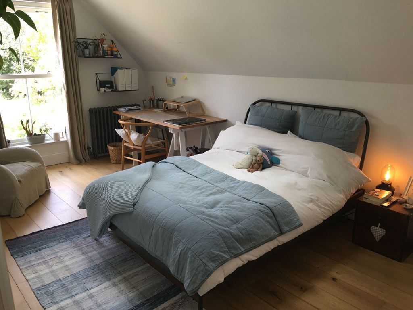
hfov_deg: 61.7
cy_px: 155
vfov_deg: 48.2
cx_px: 206
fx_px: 346
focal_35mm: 29
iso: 32
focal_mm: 4.15
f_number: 2.2
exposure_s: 1/50
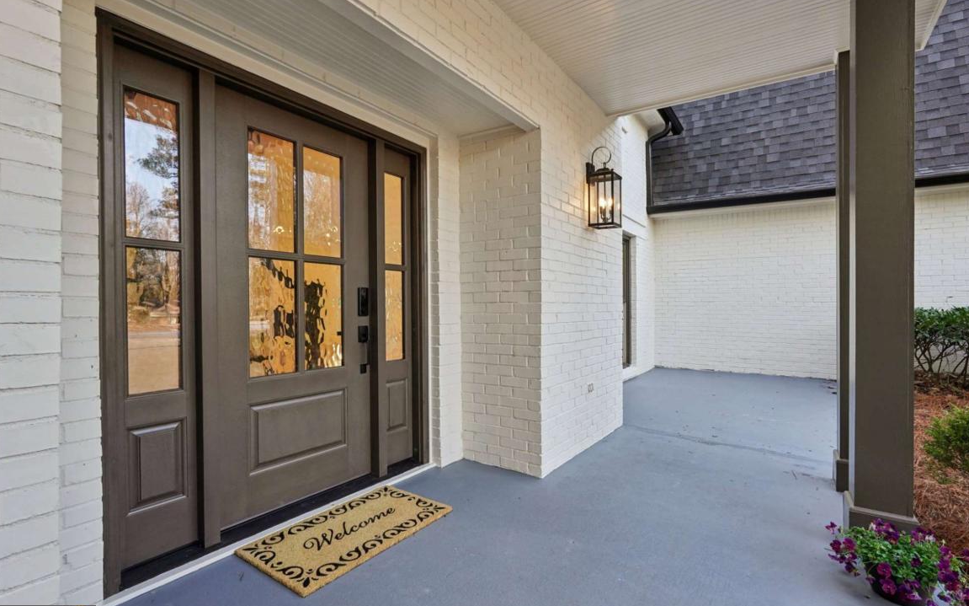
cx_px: 500
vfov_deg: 66.4
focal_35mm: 18
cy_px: 302
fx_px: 463
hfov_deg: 92.6
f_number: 8
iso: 800
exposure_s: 1/80
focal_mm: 16.5
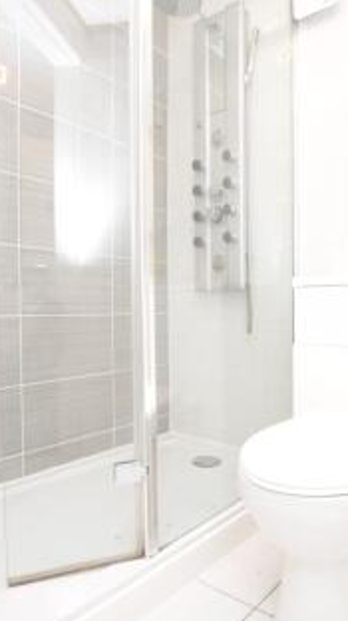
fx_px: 395
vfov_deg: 76.3
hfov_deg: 46.6
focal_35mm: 24
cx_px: 241
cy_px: 313
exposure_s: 1/80
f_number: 4.5
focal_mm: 10
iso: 800
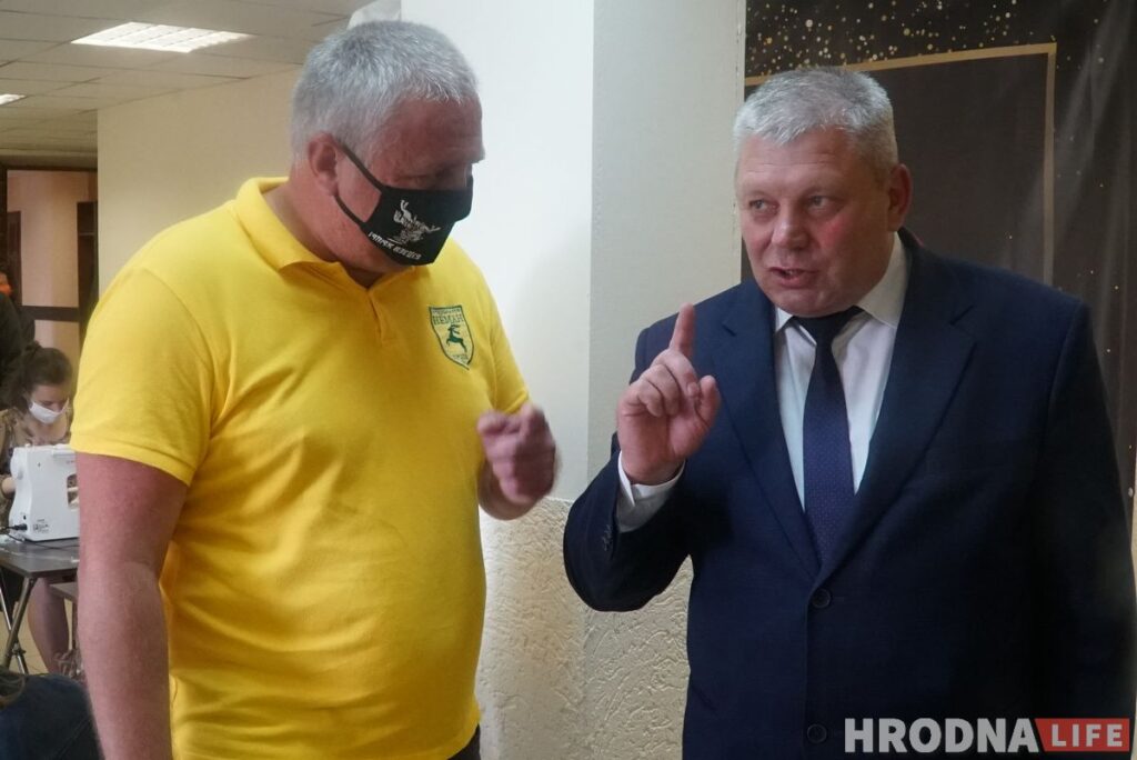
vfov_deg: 36.0
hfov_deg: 51.9
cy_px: 380
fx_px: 1169
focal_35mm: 37
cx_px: 568
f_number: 13
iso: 6400
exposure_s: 1/100
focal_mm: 25
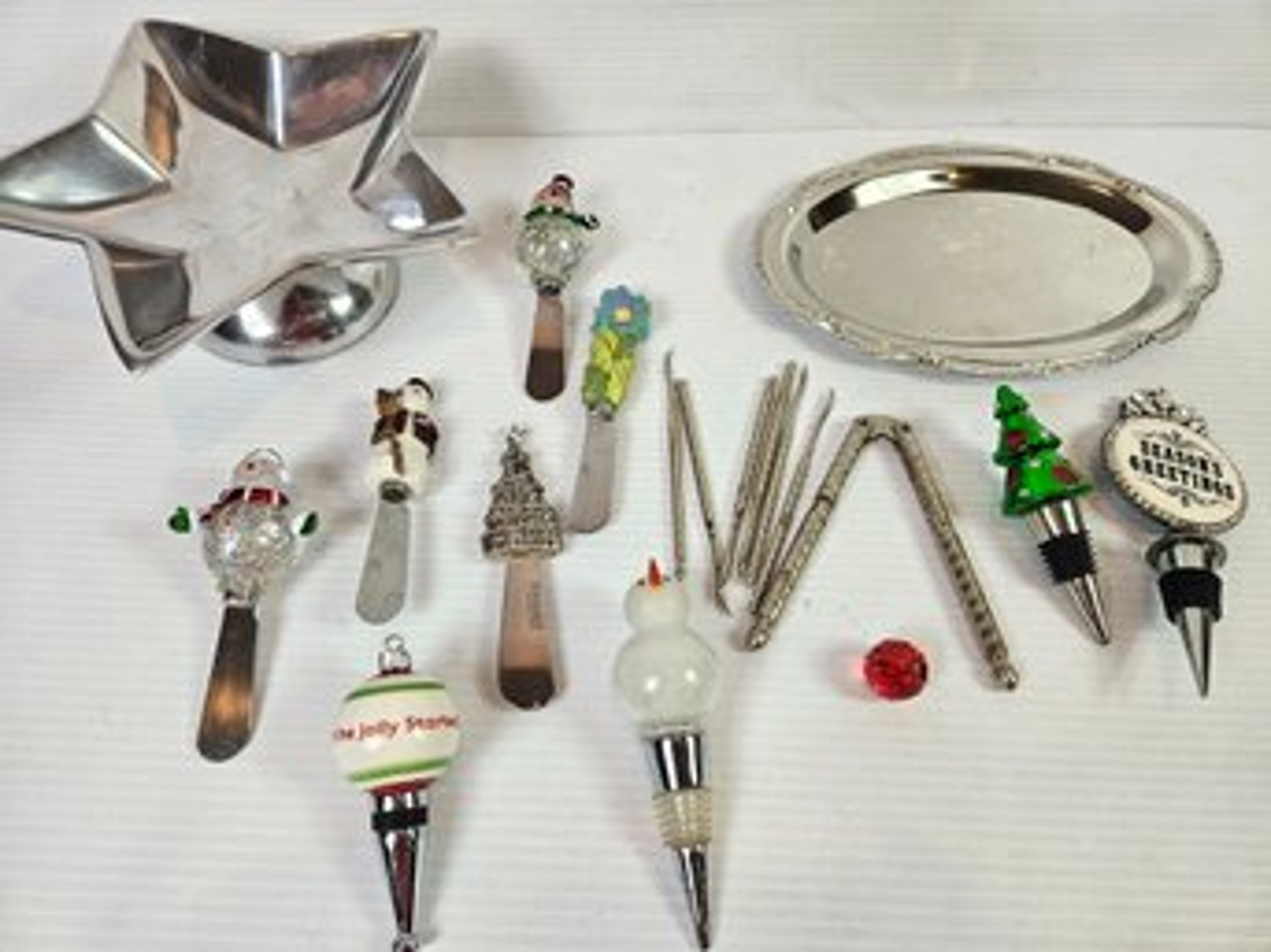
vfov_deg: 58.8
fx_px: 844
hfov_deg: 73.9
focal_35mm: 23
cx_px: 636
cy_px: 476
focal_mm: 5.4
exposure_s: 1/120
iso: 100
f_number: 1.8
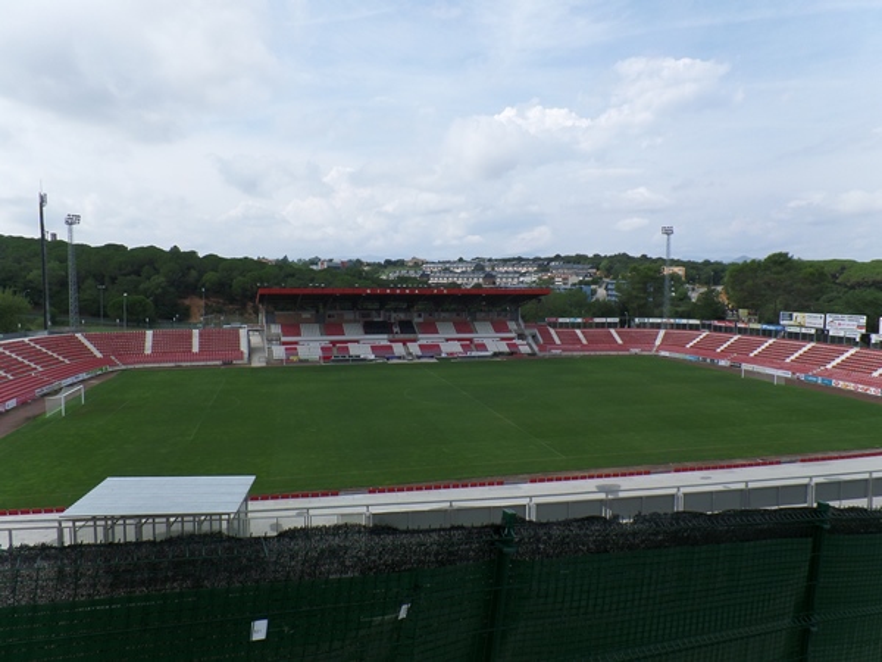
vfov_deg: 58.9
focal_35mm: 23
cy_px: 331
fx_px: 586
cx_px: 441
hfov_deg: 73.9
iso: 100
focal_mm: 4.1
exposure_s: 1/1000
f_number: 3.5
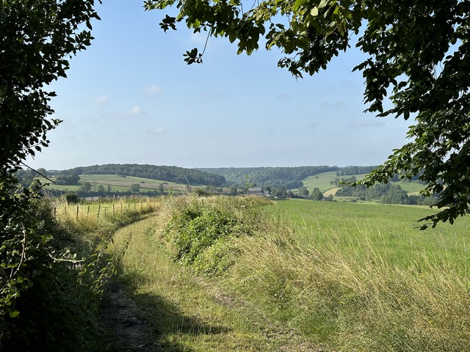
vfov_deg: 30.3
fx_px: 652
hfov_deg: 39.7
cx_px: 235
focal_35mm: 48
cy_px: 176
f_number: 1.78
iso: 64
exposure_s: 1/4184
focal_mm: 6.86
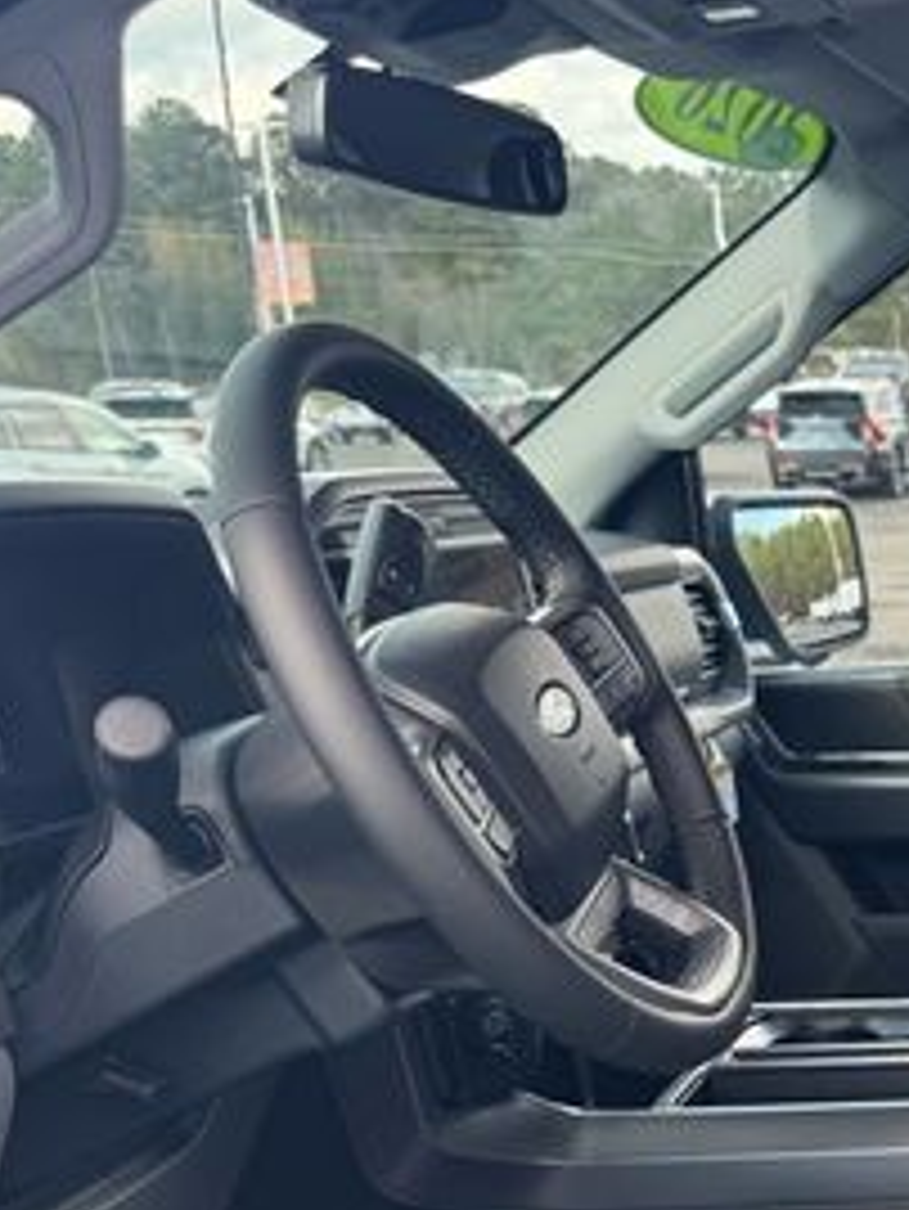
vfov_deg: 32.5
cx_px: 1138
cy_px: 1026
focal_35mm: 57
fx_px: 1994
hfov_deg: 23.2
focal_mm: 6.76
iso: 80
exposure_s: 1/352
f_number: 1.78
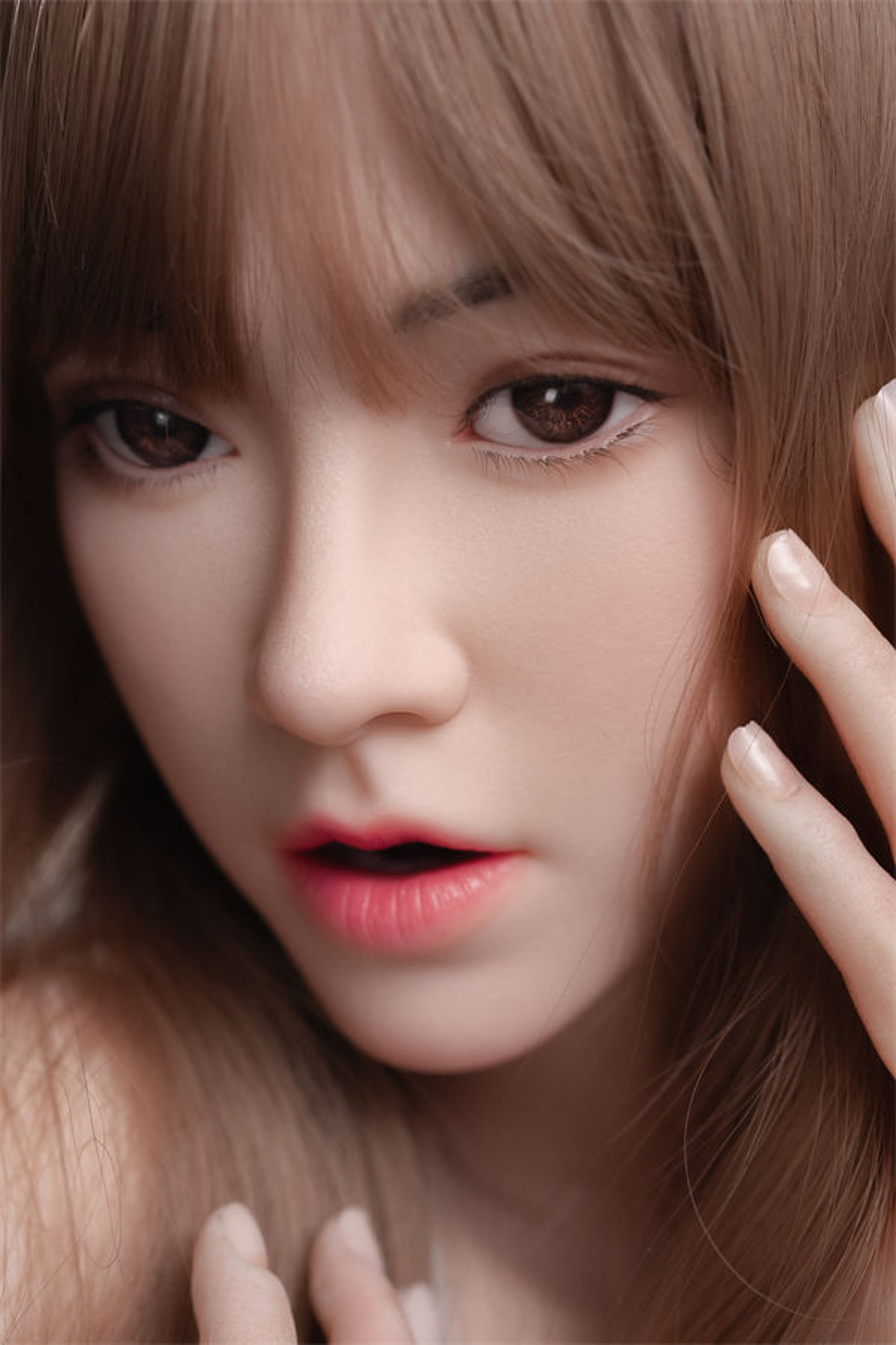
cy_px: 672
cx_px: 448
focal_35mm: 50
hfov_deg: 27.0
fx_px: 1867
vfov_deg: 39.6
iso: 200
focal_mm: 50
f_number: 2.8
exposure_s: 1/200
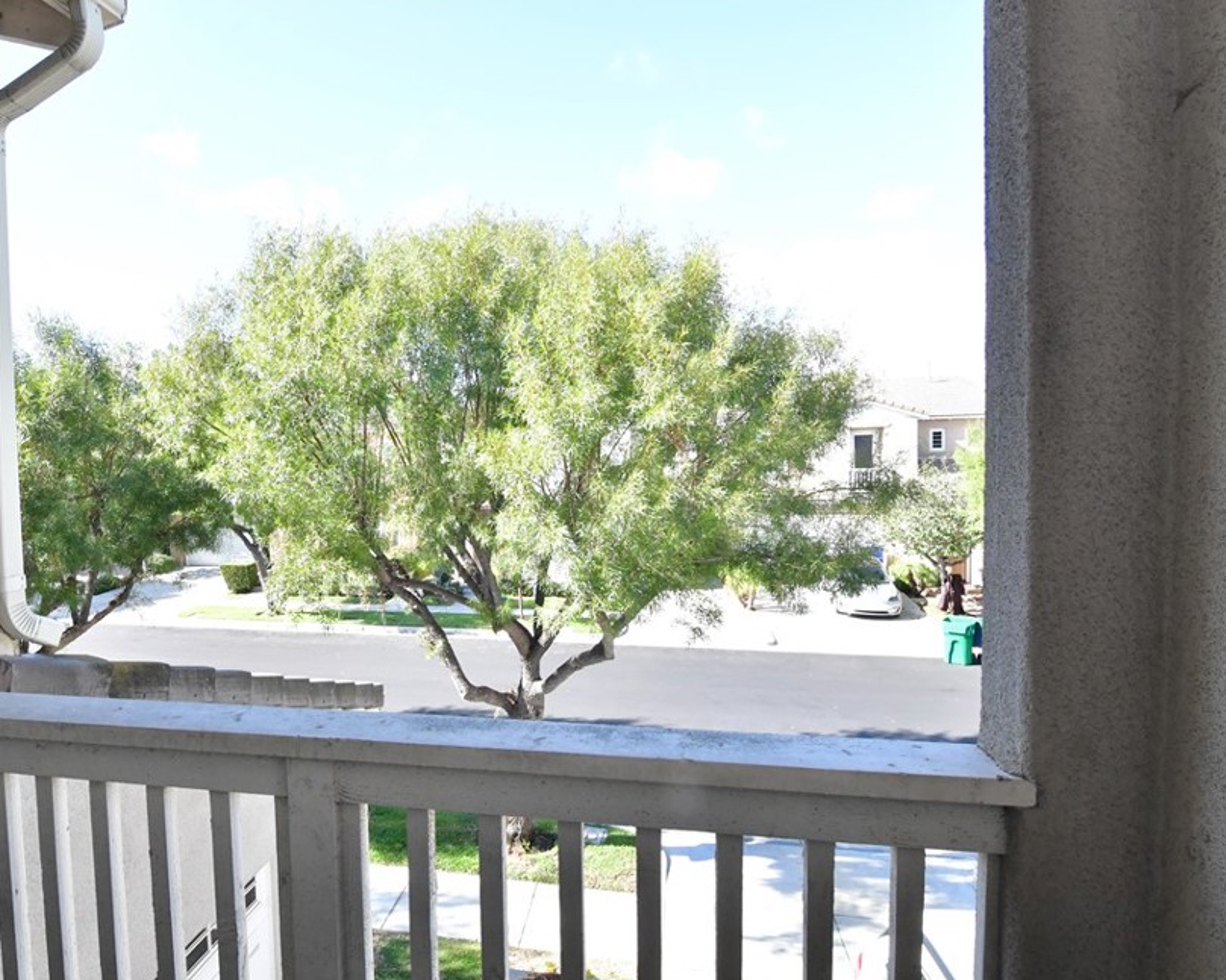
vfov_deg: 70.8
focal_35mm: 19
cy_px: 504
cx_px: 497
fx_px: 689
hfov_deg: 82.4
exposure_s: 1/320
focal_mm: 11
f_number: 13
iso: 2000
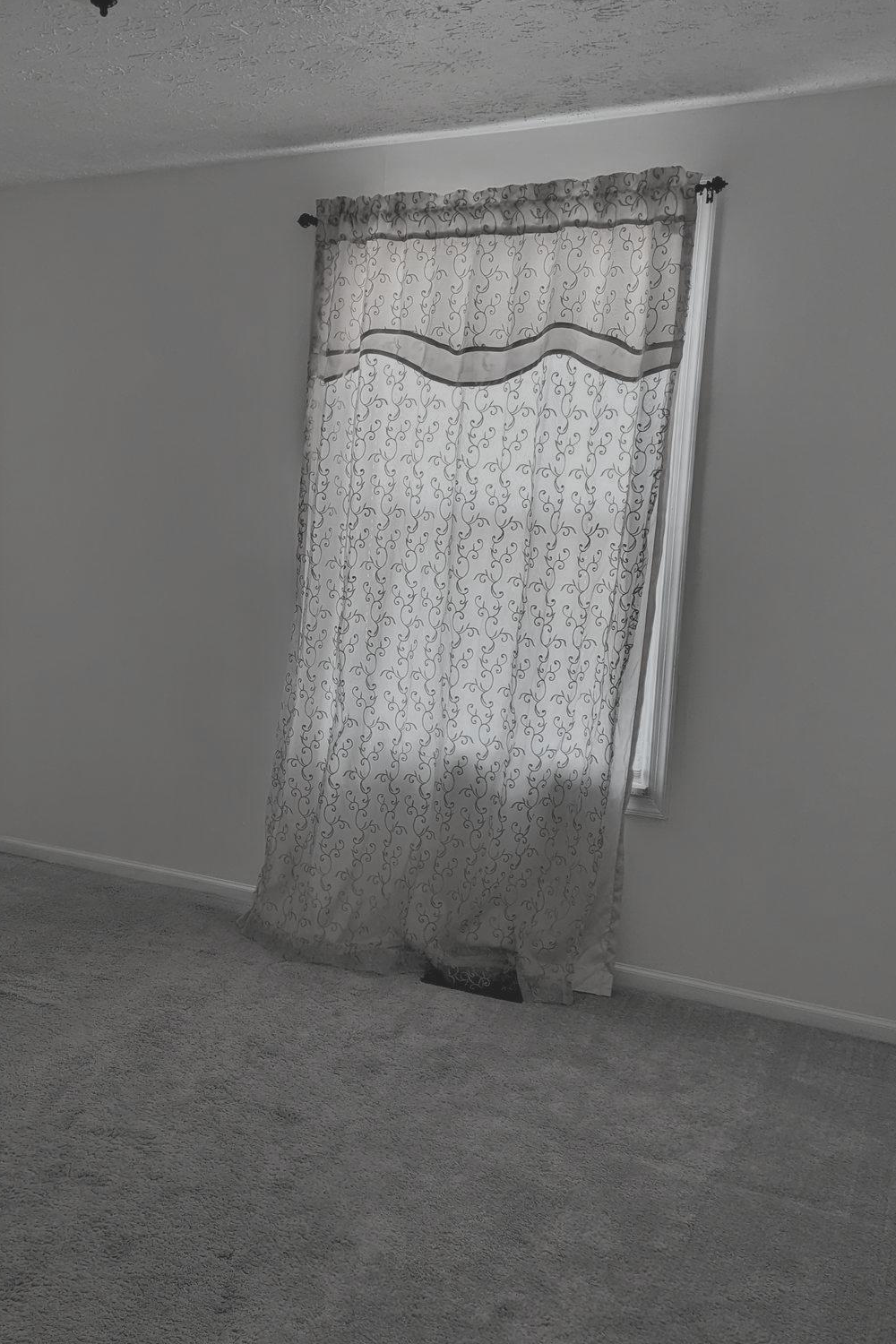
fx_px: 1269
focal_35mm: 34
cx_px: 203
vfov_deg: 55.8
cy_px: 685
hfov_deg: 37.7
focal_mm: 6.81
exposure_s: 1/30
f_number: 1.85
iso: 58
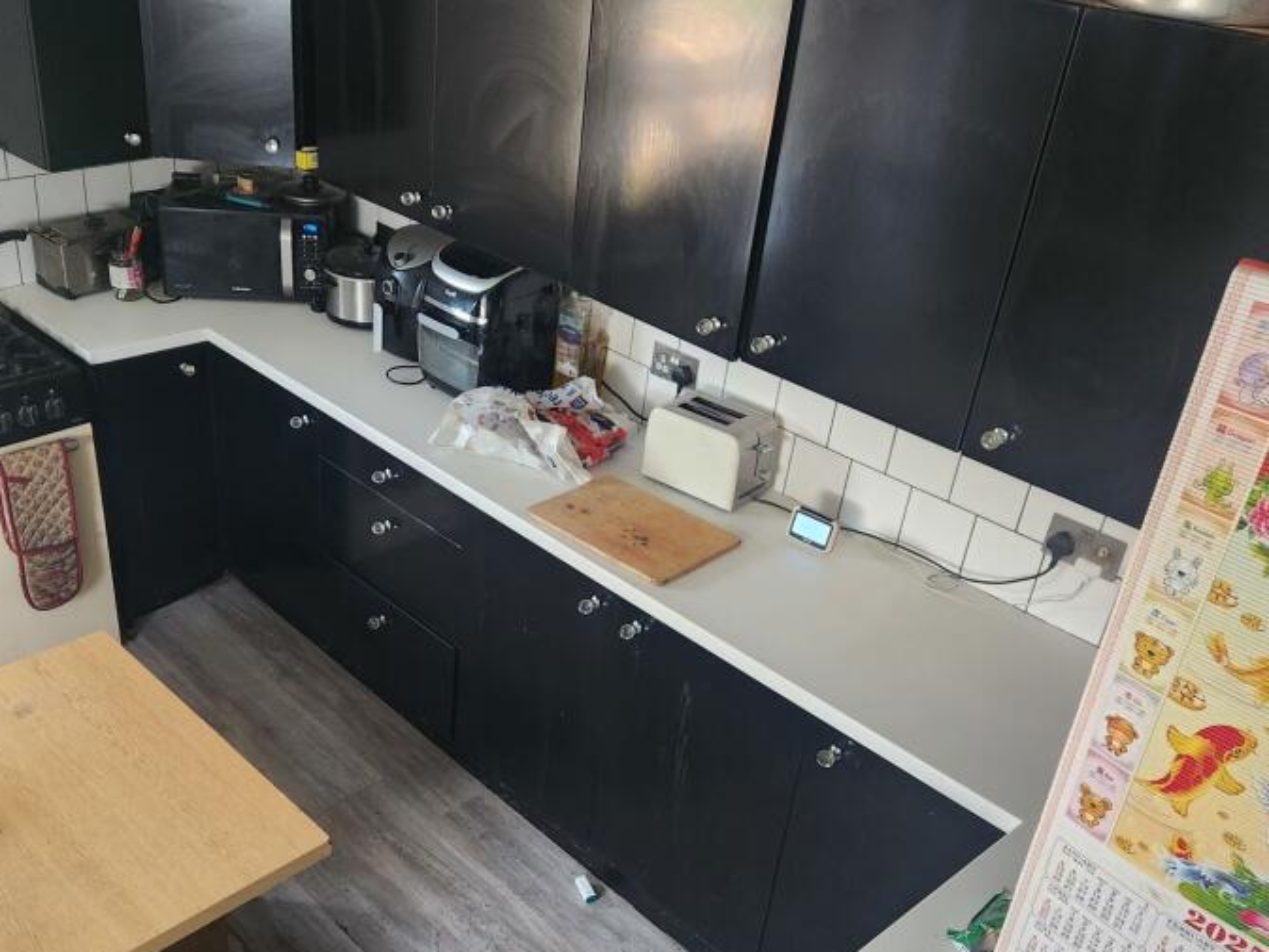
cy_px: 573
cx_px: 515
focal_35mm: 35
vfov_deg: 40.5
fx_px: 1283
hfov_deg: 52.3
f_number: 1.8
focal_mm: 5.4
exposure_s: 1/100
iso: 640
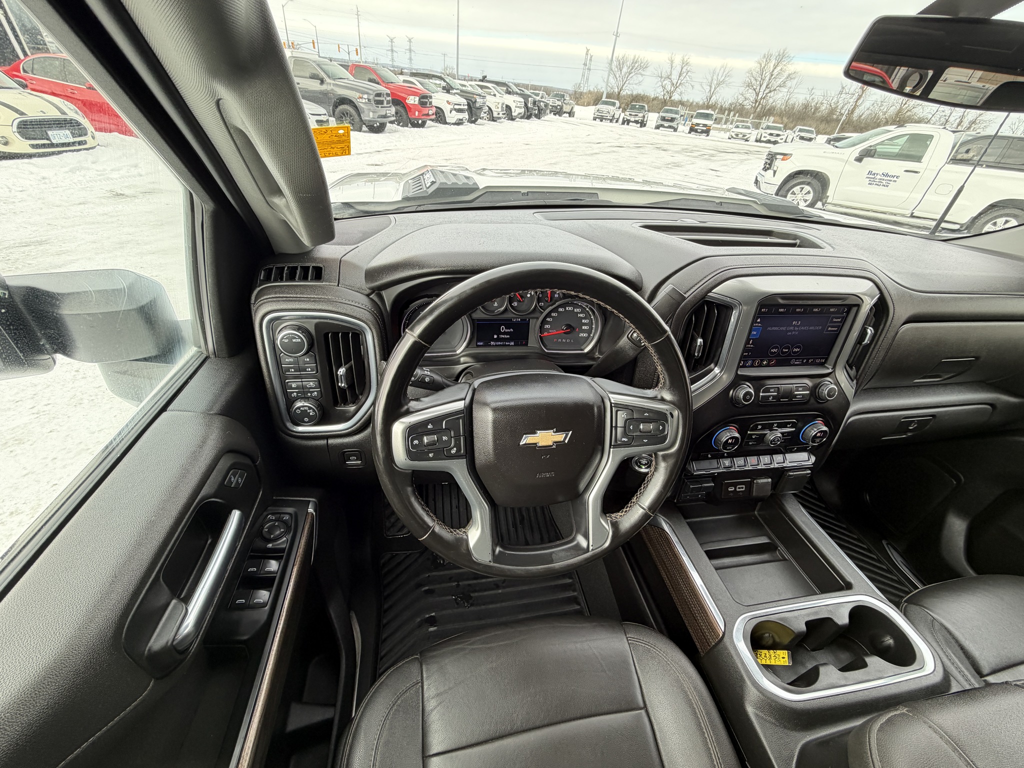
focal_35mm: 14
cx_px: 512
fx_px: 414
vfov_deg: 85.7
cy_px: 384
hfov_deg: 102.1
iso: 125
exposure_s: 1/121
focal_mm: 2.22
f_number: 2.2
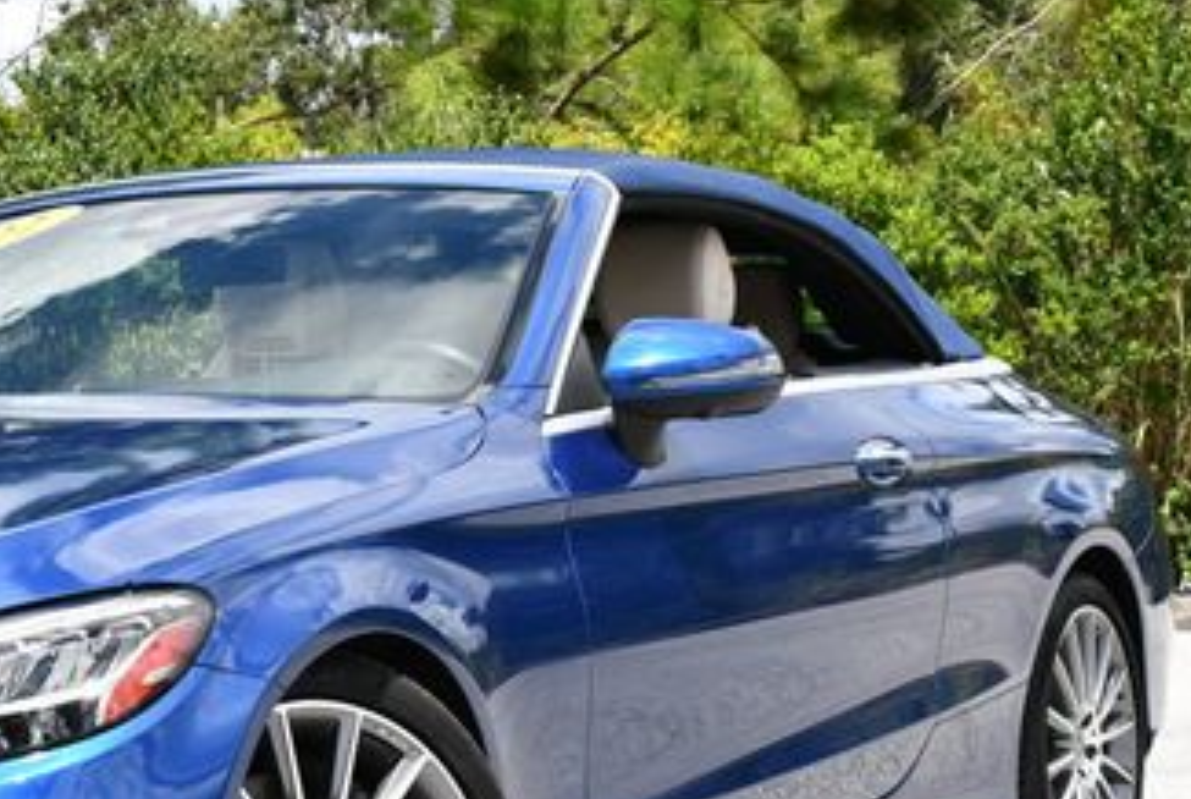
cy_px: 513
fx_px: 4044
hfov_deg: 16.5
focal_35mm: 122
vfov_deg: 11.3
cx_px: 114
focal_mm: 31
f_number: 8
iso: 110
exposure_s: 1/250
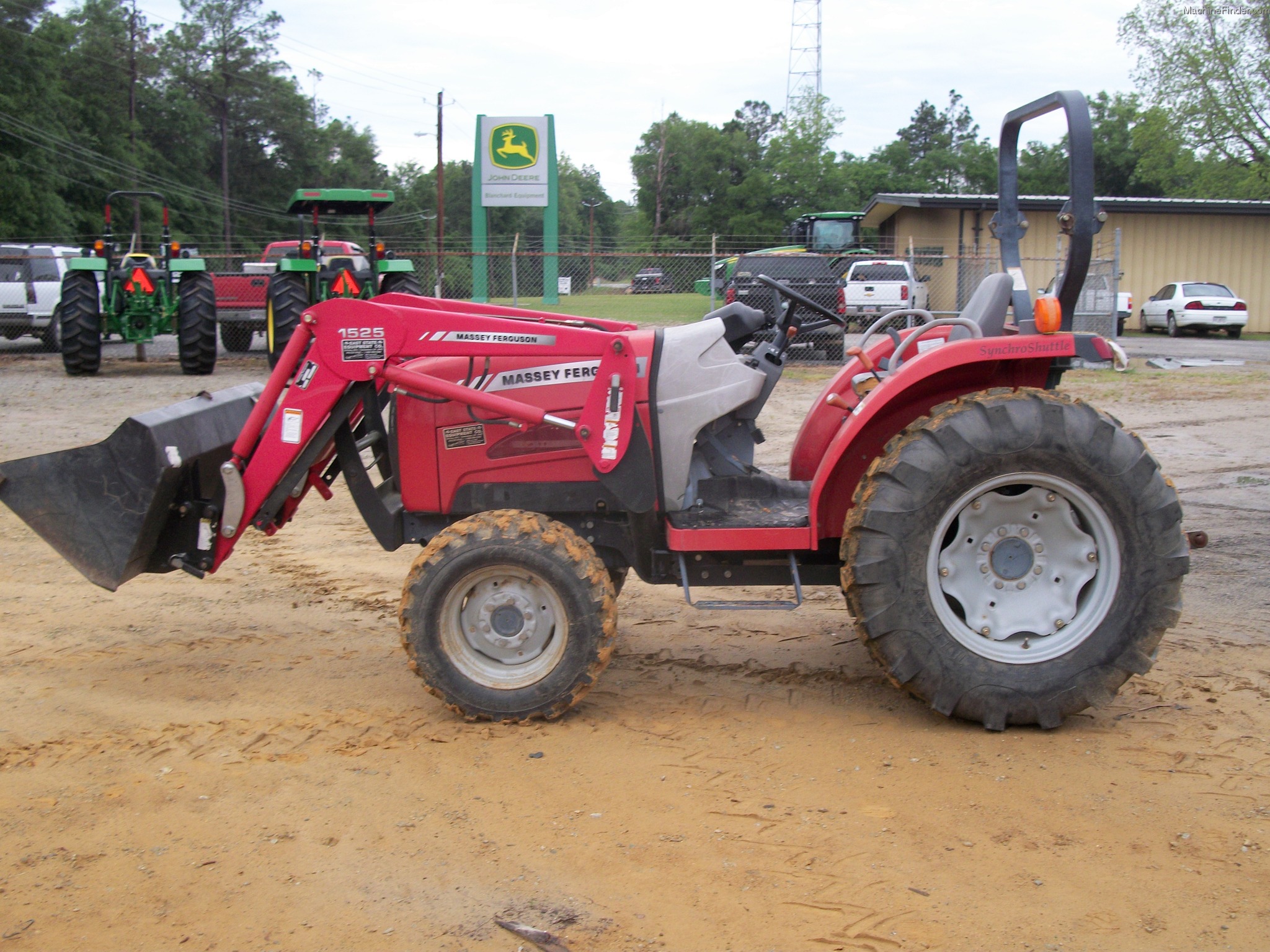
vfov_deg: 36.0
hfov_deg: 46.8
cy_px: 476
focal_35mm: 40
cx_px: 635
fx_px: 1468
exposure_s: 1/250
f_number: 3.2
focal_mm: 7.1
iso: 80
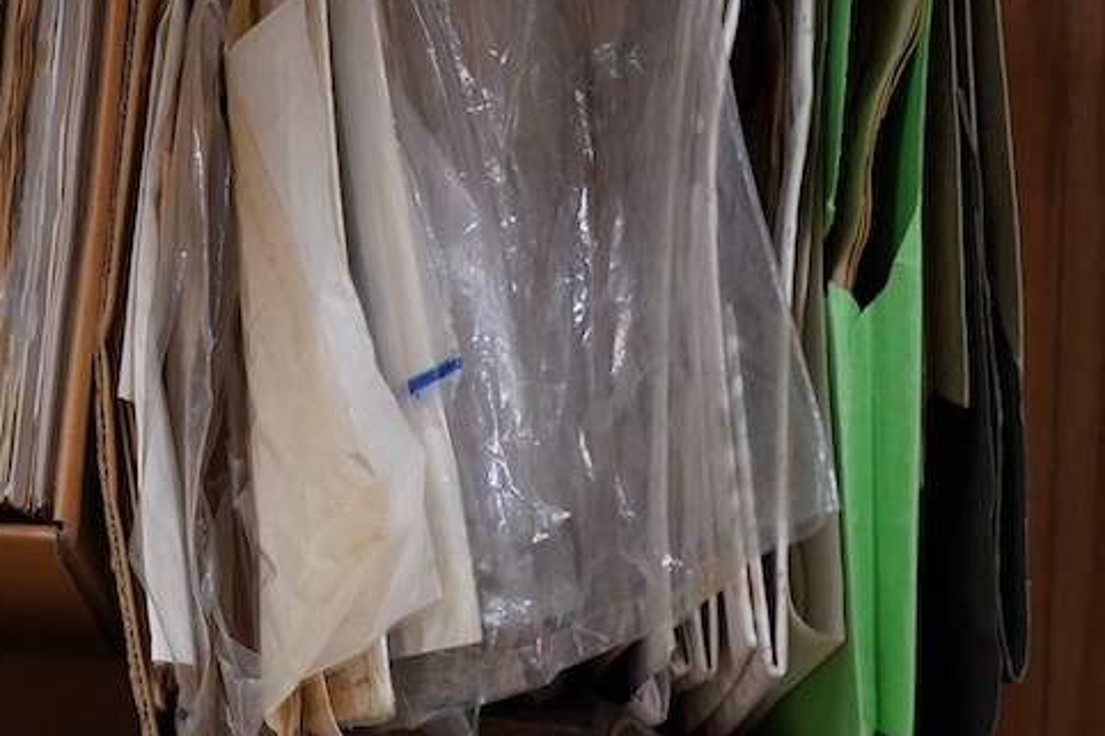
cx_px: 174
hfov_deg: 23.7
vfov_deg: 16.2
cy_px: 307
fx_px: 2577
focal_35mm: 84
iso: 1250
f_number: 5.6
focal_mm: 30
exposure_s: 1/160
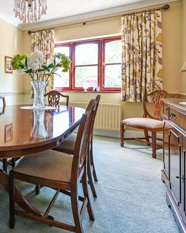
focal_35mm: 25
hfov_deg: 47.3
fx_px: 172
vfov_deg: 67.2
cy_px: 89
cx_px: 0
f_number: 8
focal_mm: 14
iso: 400
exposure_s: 1/15
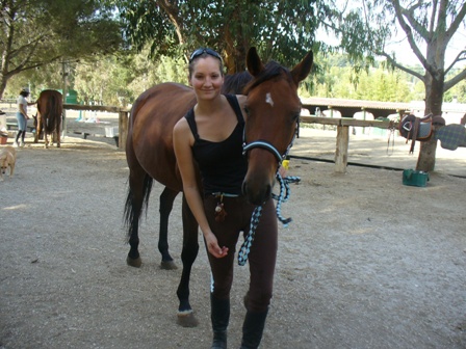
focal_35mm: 37
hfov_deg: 50.1
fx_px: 498
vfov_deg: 38.7
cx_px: 233
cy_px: 174
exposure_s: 1/160
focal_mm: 6.1
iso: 80
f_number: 2.8
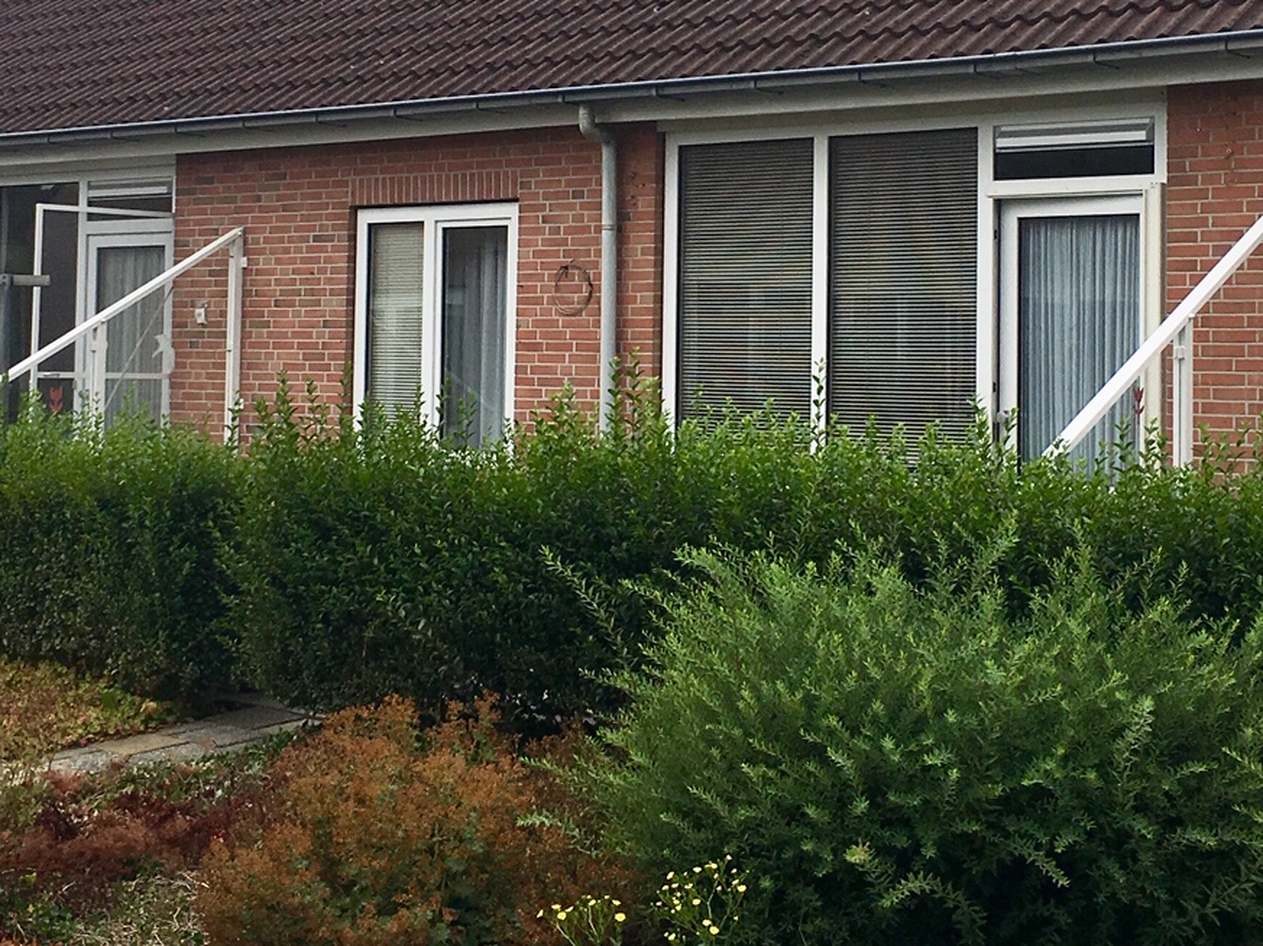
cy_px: 247
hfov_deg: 28.9
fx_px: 2444
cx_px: 723
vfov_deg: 21.7
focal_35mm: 67
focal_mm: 4.15
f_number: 2.2
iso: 25
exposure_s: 1/1099
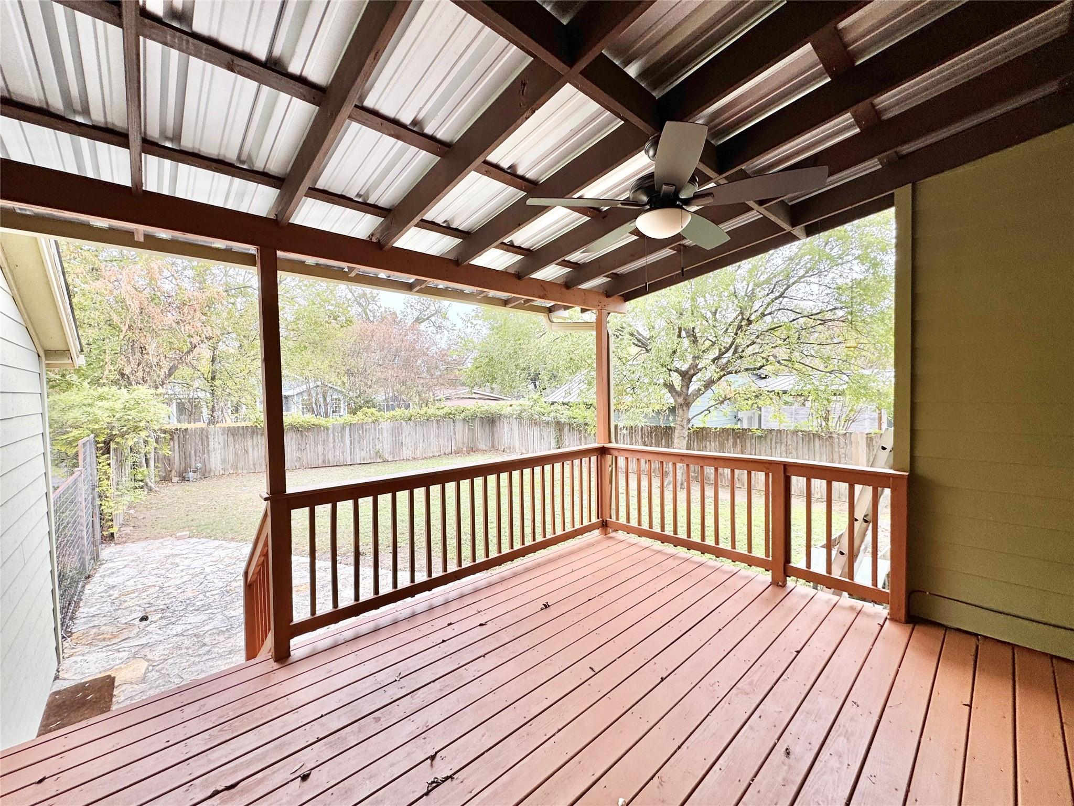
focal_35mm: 14
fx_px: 434
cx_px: 537
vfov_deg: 85.7
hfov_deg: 102.1
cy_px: 403
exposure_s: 1/99
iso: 50
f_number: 2.2
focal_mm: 2.22
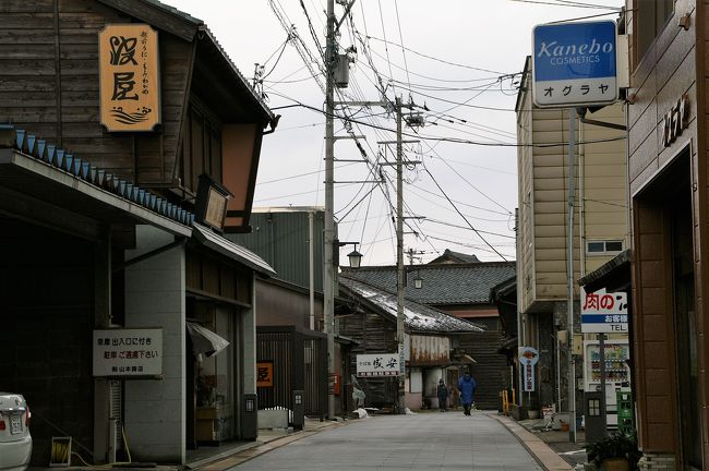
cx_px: 354
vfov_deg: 15.2
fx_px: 1771
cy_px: 236
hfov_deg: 22.6
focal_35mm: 90
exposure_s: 1/160
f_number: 8
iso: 100
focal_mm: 60
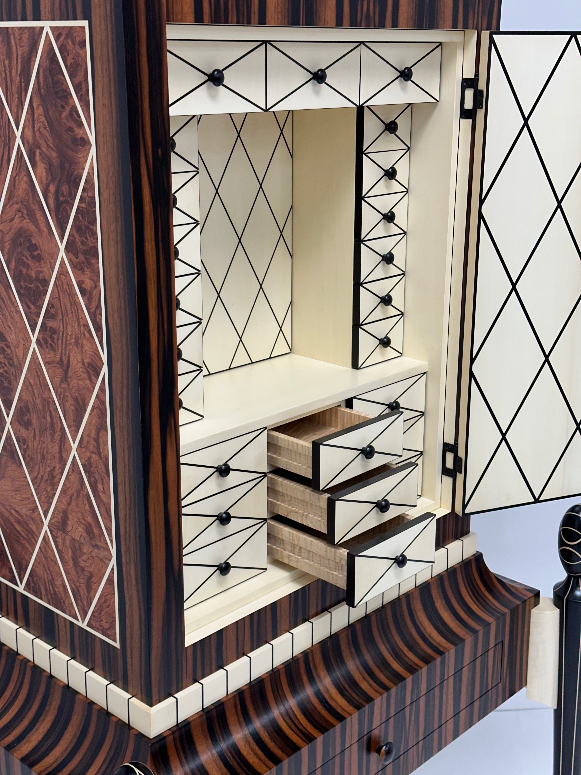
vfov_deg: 39.7
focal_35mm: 48
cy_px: 388
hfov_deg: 30.3
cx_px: 290
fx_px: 1074
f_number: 1.78
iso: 80
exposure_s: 1/120
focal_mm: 6.86
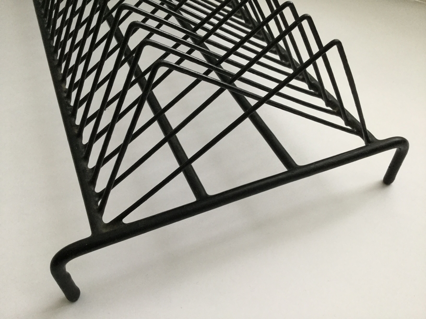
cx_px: 213
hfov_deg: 58.4
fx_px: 381
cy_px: 160
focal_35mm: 31
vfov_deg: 45.4
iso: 125
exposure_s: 1/33
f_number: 2.4
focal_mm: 3.3
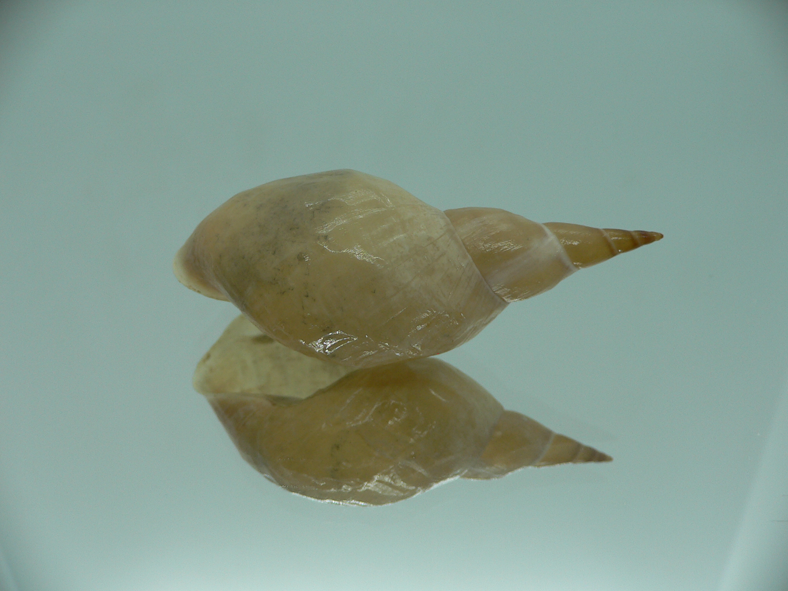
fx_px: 797
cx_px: 394
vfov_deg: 40.7
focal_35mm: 35
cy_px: 296
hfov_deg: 52.6
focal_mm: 4.6
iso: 80
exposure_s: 1/60
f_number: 2.8
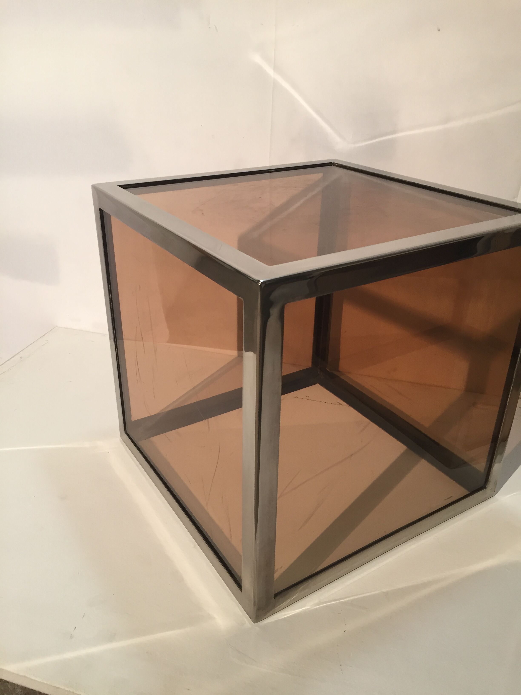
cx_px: 260
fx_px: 582
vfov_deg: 61.7
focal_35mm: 29
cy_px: 348
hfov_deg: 48.2
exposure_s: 1/33
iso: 80
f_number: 2.2
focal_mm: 4.15
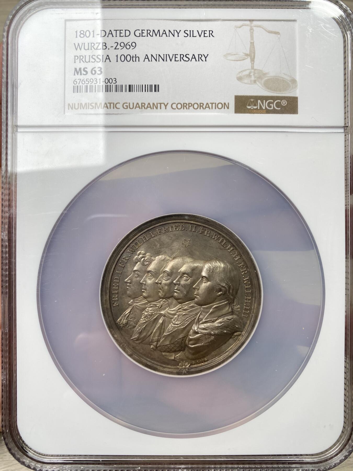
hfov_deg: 54.9
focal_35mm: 25
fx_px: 340
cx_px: 176
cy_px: 236
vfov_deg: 69.4
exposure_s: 1/181
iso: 32
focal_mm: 4.25
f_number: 1.8
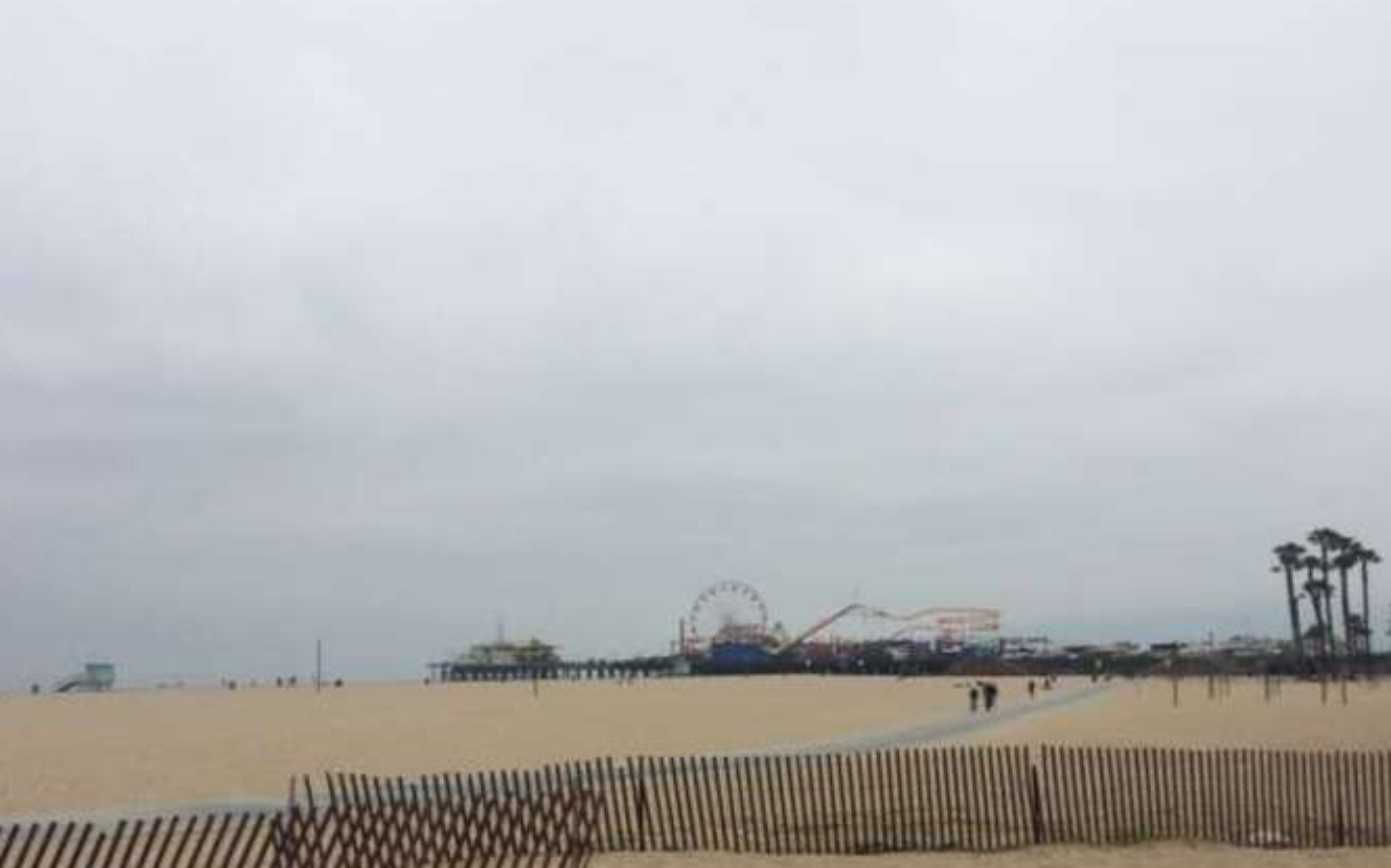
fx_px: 1402
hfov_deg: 52.7
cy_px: 548
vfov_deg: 34.2
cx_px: 732
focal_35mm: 37
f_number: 2.2
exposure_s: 1/2283
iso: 32
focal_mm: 4.15
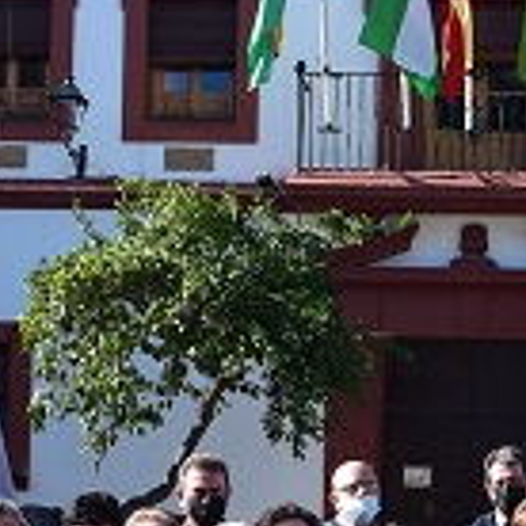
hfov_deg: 13.8
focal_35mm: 125
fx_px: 2141
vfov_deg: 13.8
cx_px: 507
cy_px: 494
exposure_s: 1/320
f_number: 11
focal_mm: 27
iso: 400
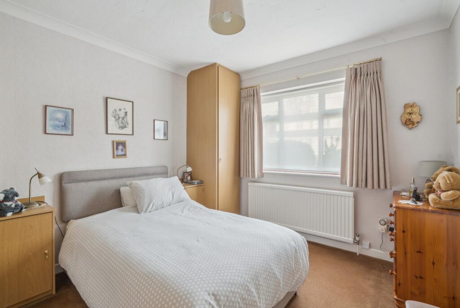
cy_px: 154
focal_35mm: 16
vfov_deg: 73.8
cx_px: 230
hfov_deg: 96.7
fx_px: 205
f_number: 10
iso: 640
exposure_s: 1/3
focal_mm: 16
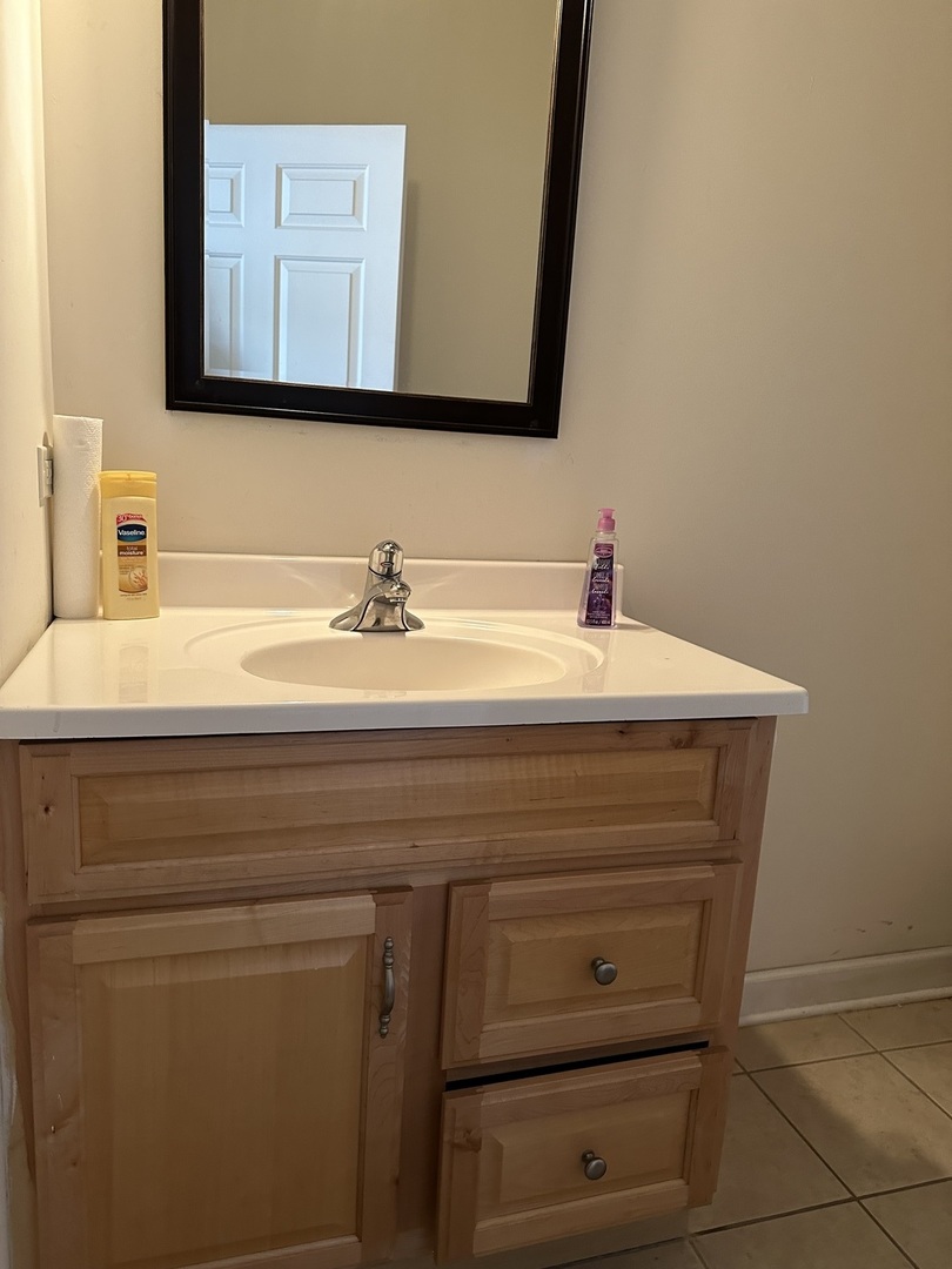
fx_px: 880
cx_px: 476
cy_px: 634
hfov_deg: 56.8
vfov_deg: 71.6
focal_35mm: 24
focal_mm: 6.86
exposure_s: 1/60
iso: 500
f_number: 1.78
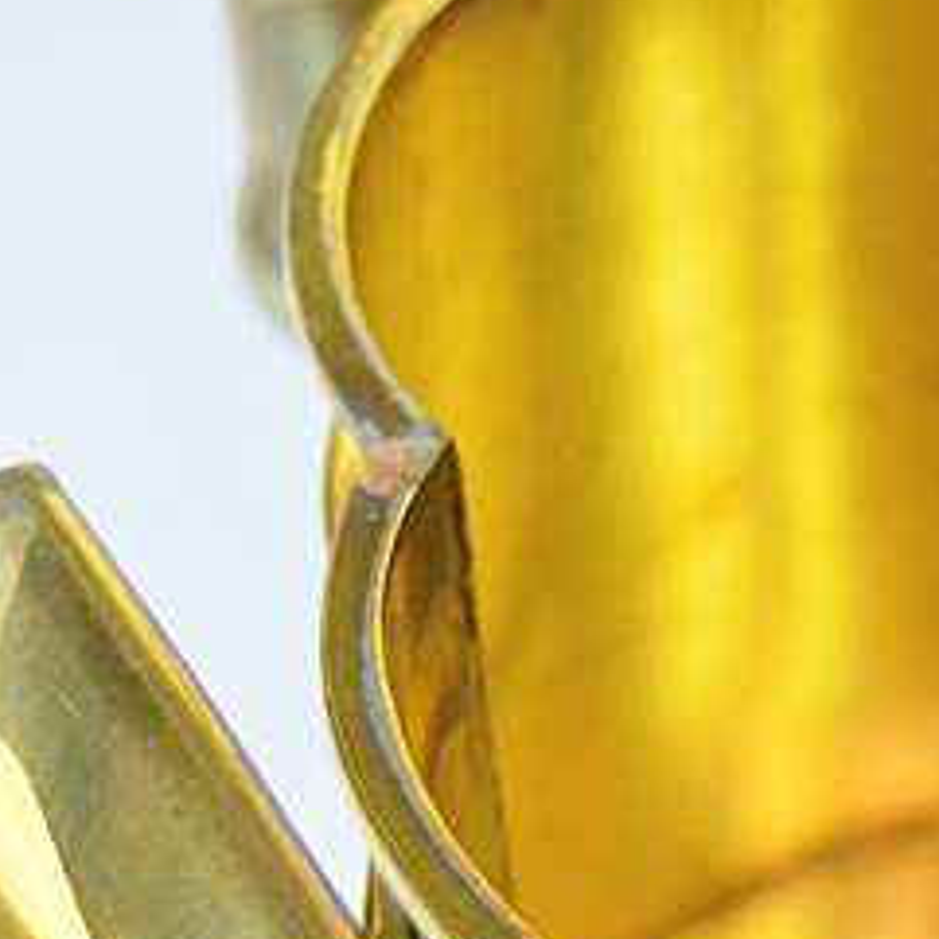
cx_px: 1722
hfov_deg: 9.2
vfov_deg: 9.7
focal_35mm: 180
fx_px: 5524
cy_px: 797
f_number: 4.5
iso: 2200
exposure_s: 1/60
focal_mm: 34
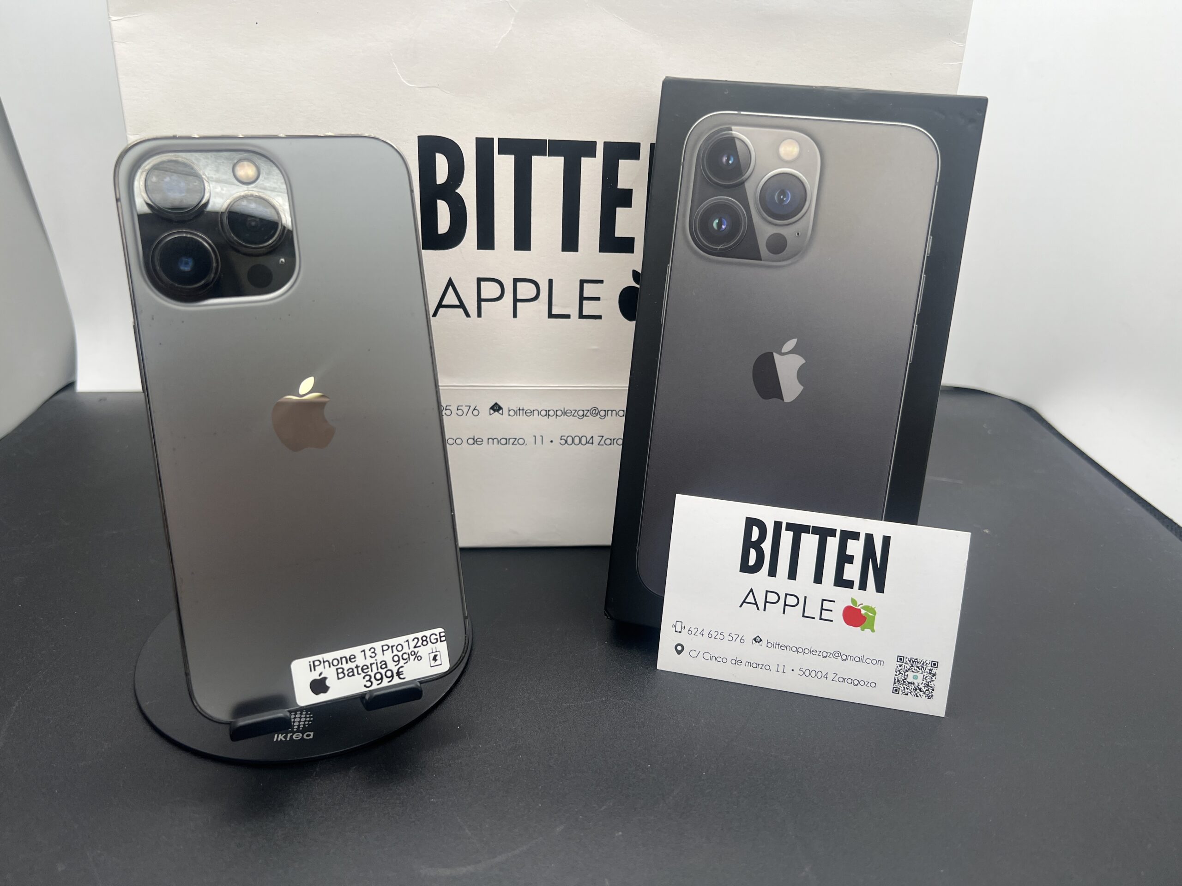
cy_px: 443
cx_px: 591
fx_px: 888
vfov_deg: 53.1
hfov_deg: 67.3
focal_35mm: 26
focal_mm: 5.7
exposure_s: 1/330
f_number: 1.5
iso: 50
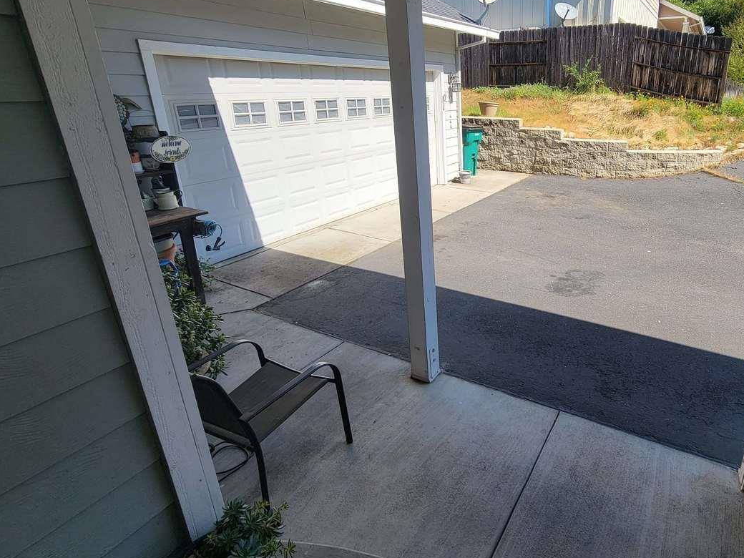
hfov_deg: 85.0
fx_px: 387
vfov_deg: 70.9
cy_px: 227
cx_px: 491
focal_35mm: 18
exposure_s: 1/690
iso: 50
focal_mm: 2.2
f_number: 2.2
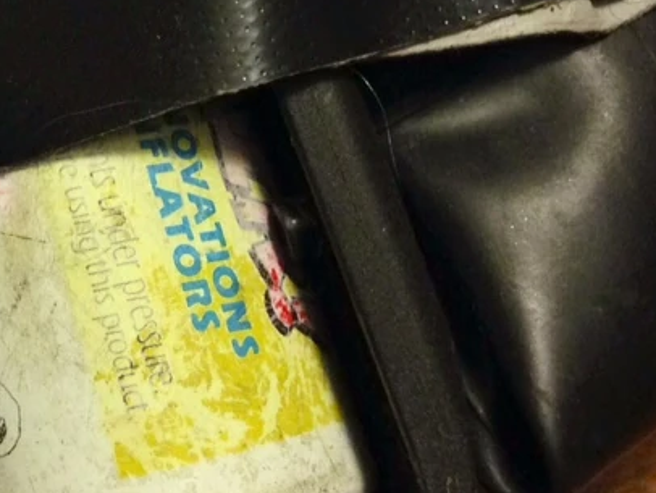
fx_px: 1972
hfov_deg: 17.6
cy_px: -189
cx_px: -220
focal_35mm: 104
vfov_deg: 13.6
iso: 250
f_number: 2.4
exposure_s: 1/20
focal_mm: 4.12
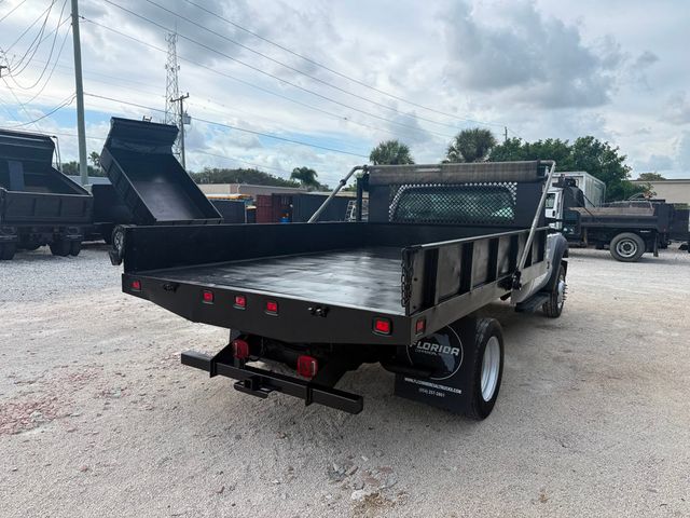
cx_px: 345
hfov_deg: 71.6
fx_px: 478
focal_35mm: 24
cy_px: 259
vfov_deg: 56.8
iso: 80
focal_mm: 6.76
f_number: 1.78
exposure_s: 1/2801
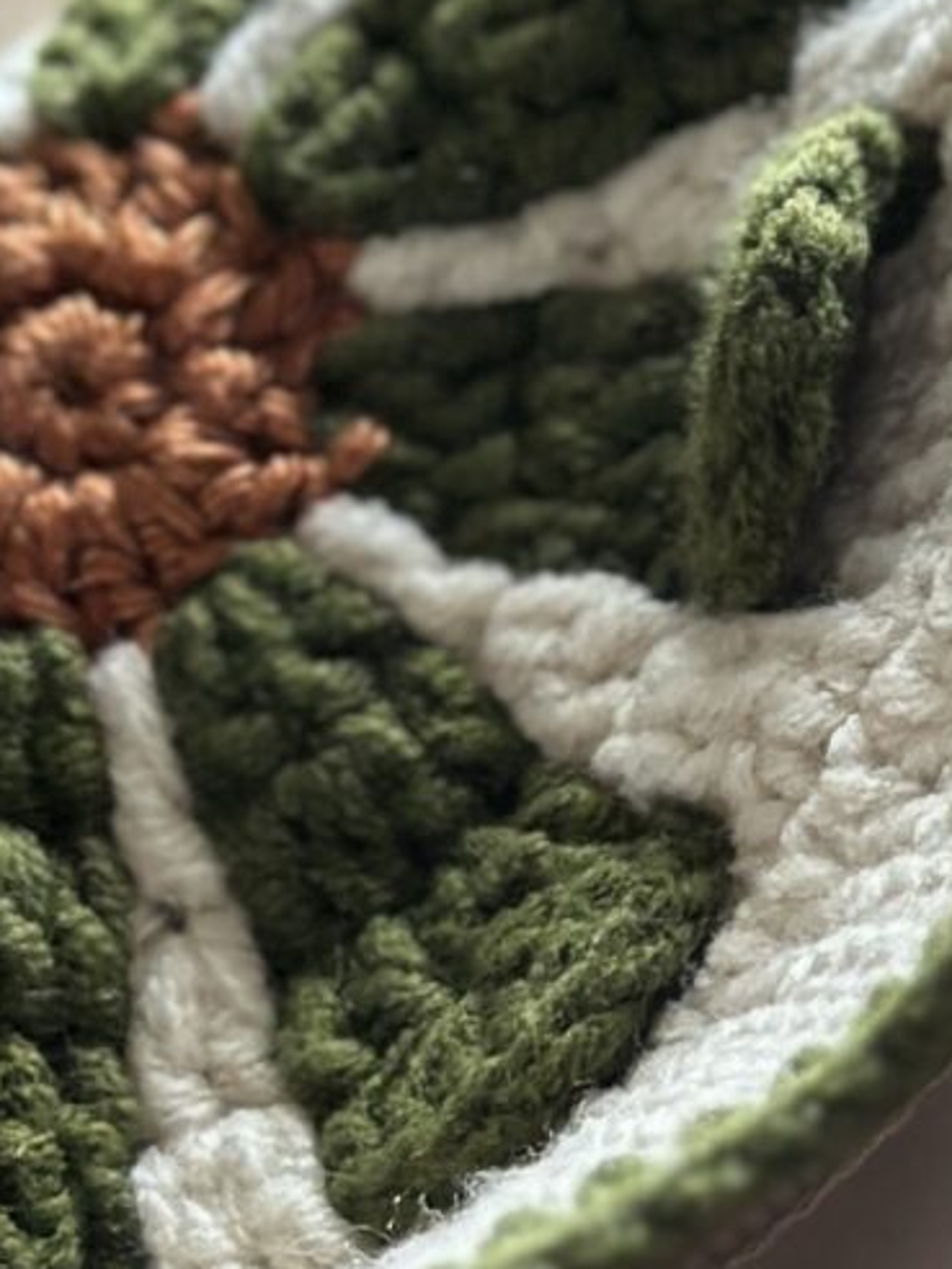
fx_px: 9167
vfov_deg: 7.9
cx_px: 1561
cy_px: 93
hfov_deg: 5.9
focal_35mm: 250
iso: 125
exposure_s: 1/64
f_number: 1.78
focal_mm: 6.86
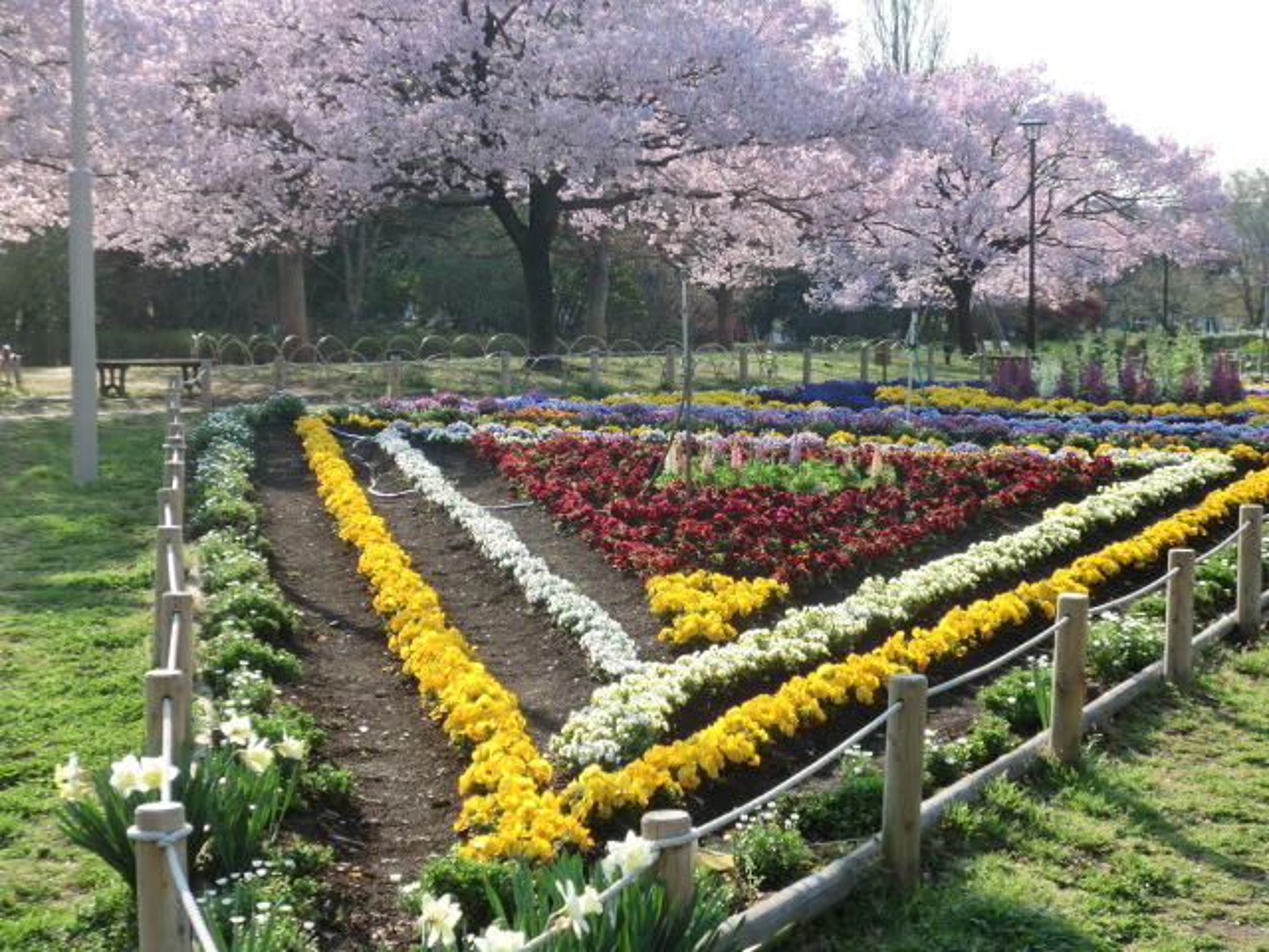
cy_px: 476
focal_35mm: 59
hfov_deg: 32.7
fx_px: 2163
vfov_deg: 24.8
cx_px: 634
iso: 100
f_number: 3.8
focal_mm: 10.5
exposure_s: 1/400
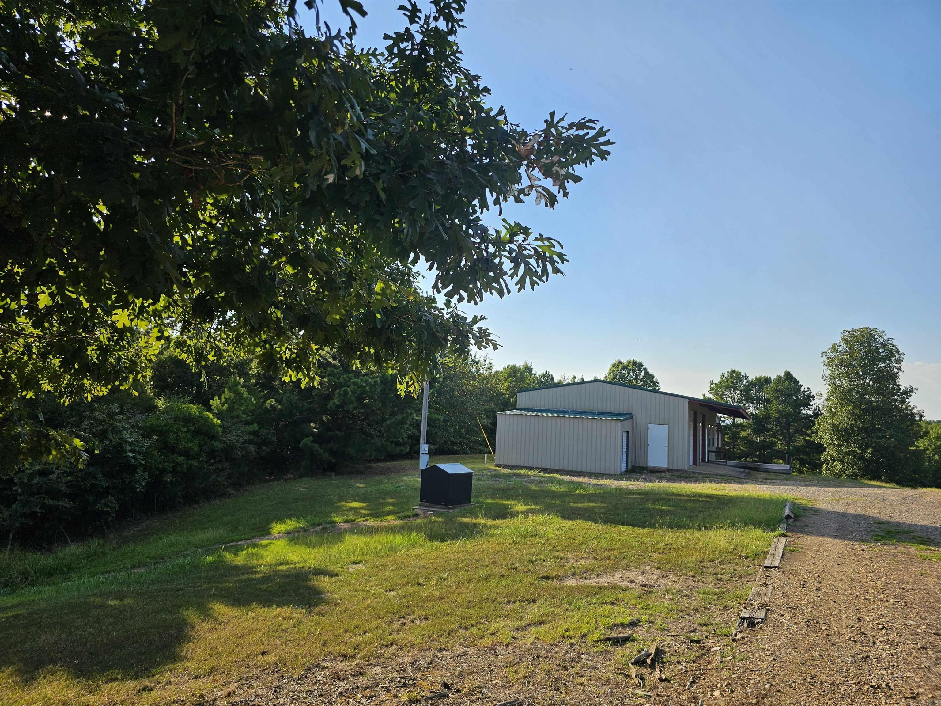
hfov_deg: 73.9
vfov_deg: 58.9
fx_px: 625
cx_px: 470
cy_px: 353
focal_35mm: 23
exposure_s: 1/557
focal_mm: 6.3
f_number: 1.7
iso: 10
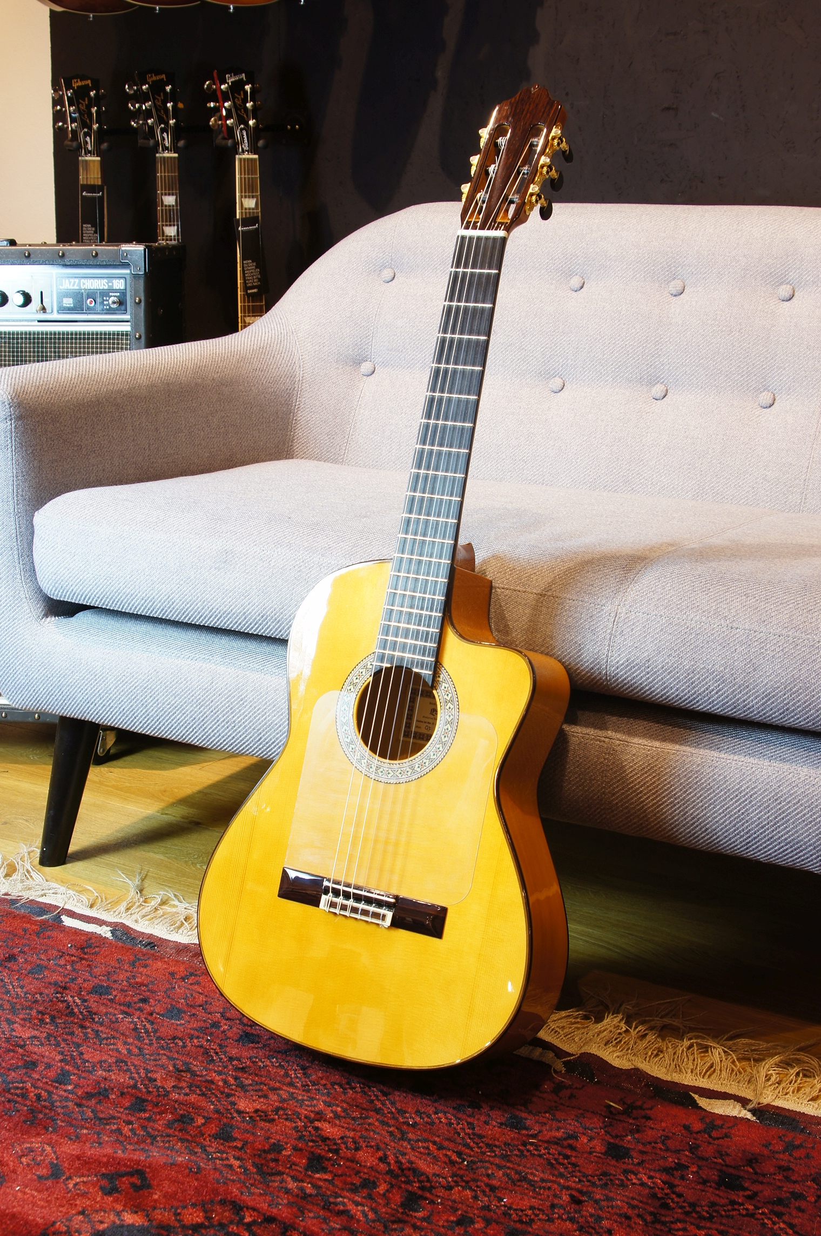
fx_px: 1543
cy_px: 618
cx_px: 410
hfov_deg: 29.8
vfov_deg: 43.6
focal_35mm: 45
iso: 100
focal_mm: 30
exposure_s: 1/1.67
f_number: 9
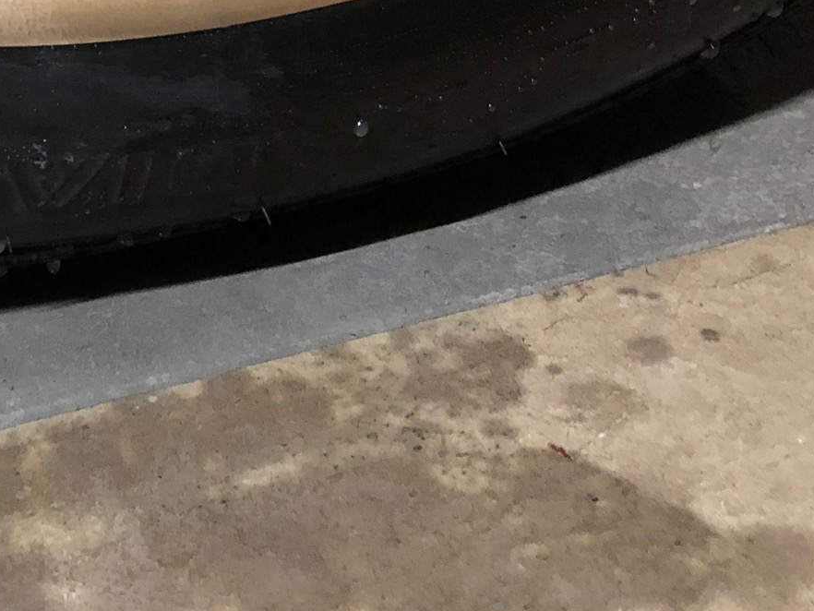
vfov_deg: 21.5
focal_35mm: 65
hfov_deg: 27.7
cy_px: -46
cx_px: -39
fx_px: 1529
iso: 125
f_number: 1.8
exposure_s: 1/4
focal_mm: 4
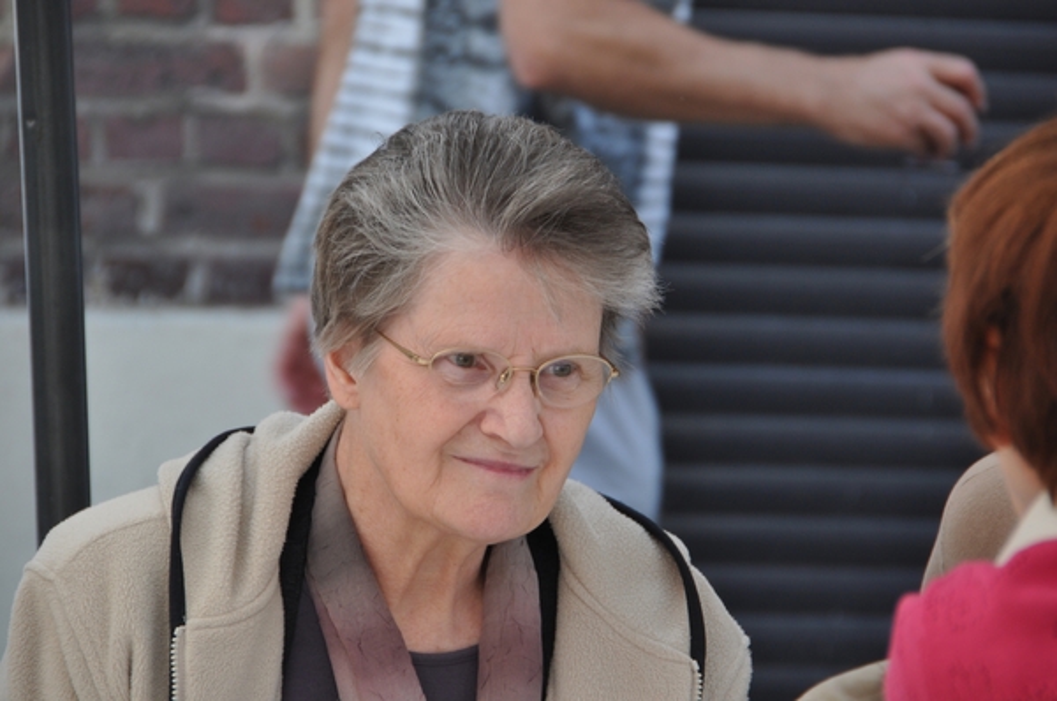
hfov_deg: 8.1
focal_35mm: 255
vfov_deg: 5.4
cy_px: 350
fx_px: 7475
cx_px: 528
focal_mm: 170
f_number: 5.6
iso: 400
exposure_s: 1/250
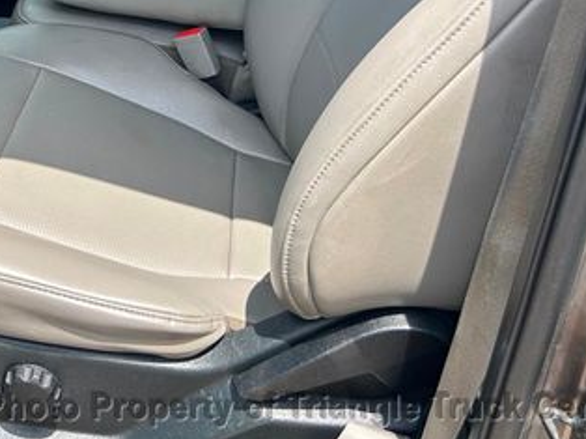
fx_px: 897
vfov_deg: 26.0
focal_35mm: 53
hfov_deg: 34.9
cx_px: 108
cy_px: -2
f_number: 1.5
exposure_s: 1/769
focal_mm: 5.7
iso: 50
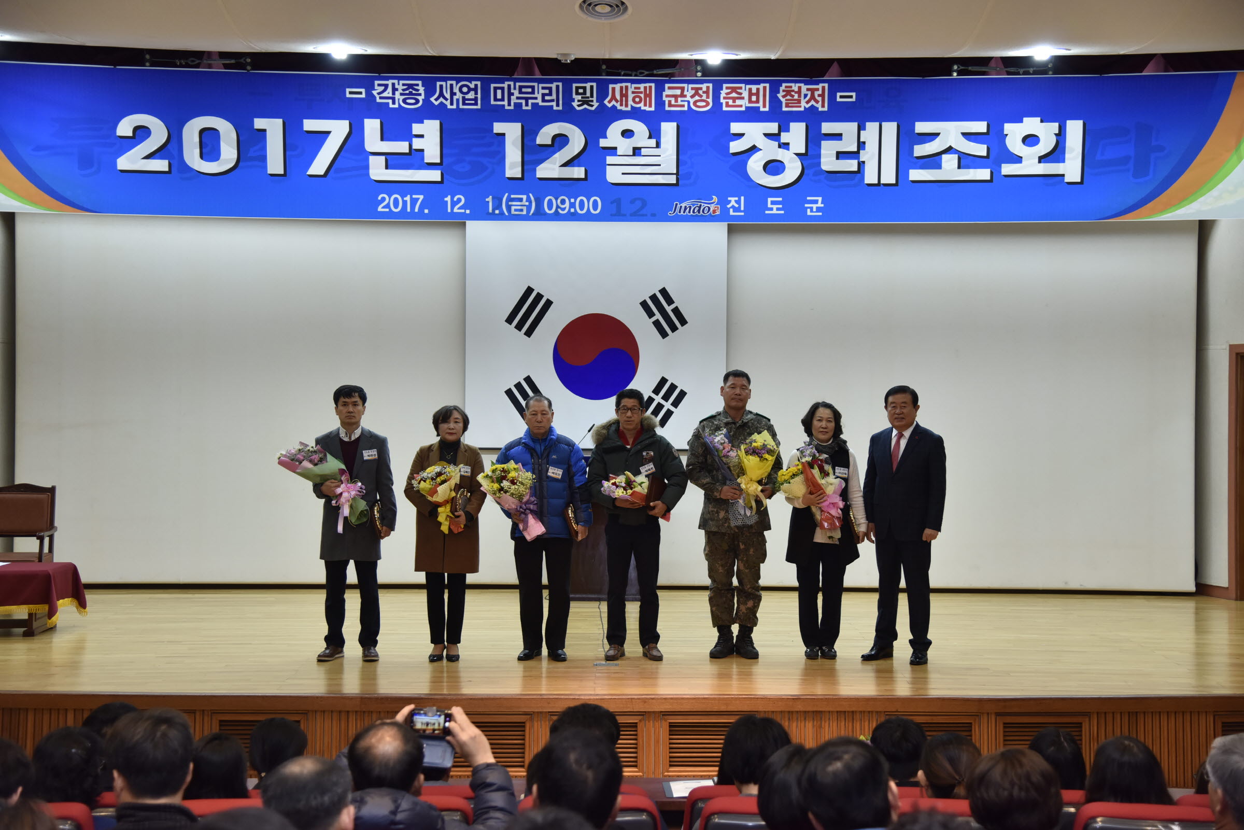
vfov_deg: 26.0
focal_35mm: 52
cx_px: 622
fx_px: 1797
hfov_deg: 38.2
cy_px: 415
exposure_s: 1/125
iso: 1000
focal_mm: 52
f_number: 4
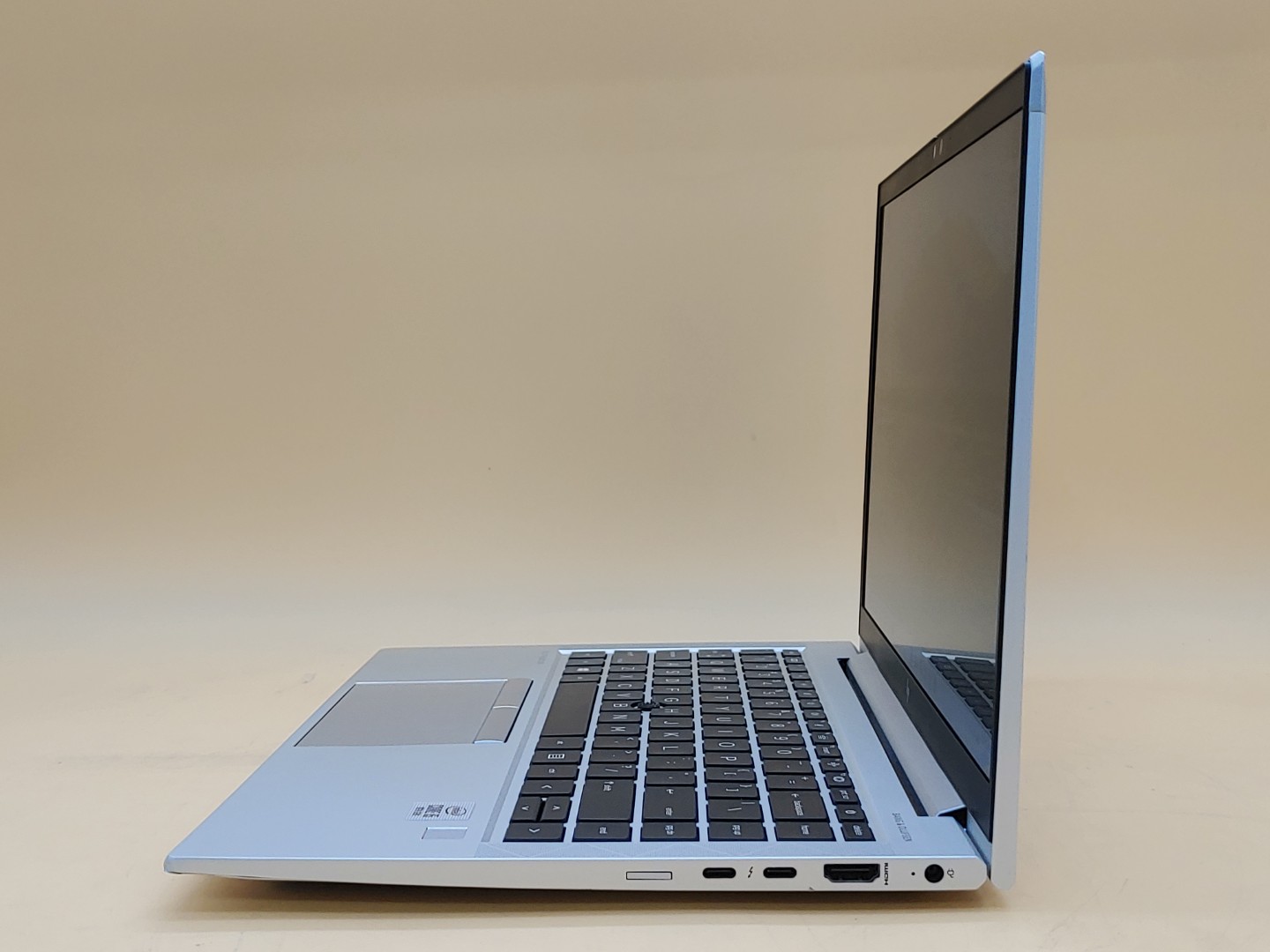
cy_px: 476
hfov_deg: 42.9
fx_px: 1614
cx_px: 635
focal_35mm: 44
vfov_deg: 32.9
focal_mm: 4.36
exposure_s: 1/133
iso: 50
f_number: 1.8
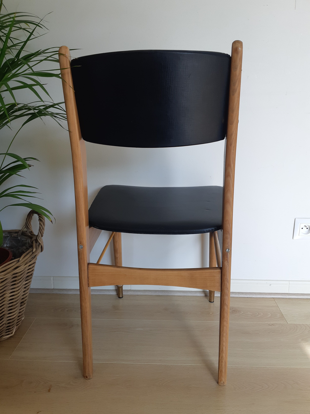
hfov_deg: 53.1
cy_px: 207
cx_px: 155
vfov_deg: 67.3
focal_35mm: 26
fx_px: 310
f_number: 1.7
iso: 40
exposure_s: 1/167
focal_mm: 3.93
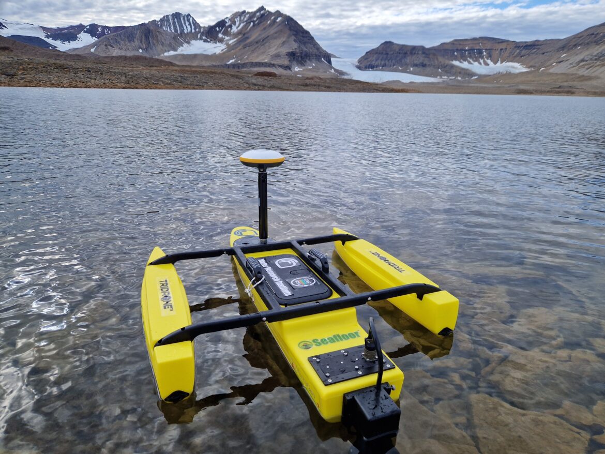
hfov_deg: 73.9
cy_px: 227
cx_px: 302
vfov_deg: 58.9
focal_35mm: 23
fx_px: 402
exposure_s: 1/1012
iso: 50
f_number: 1.8
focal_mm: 5.4
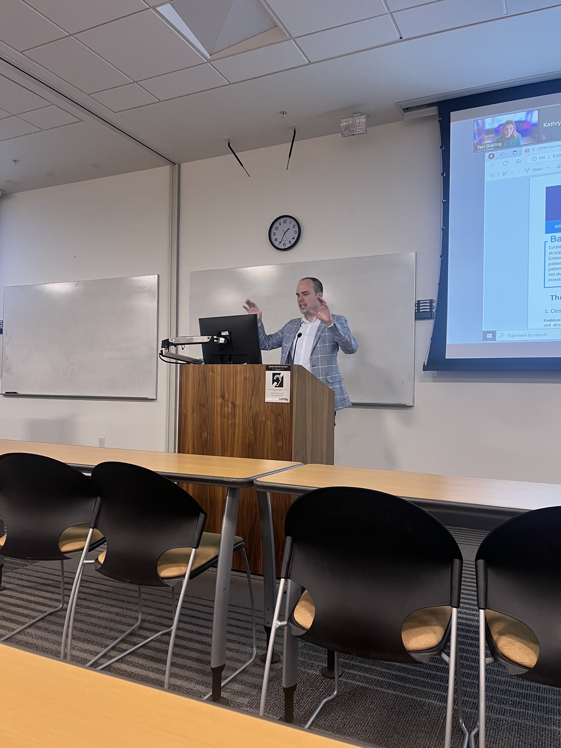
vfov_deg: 67.3
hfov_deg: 53.1
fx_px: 562
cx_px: 280
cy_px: 374
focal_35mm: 26
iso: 160
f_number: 1.6
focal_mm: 5.1
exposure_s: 1/60
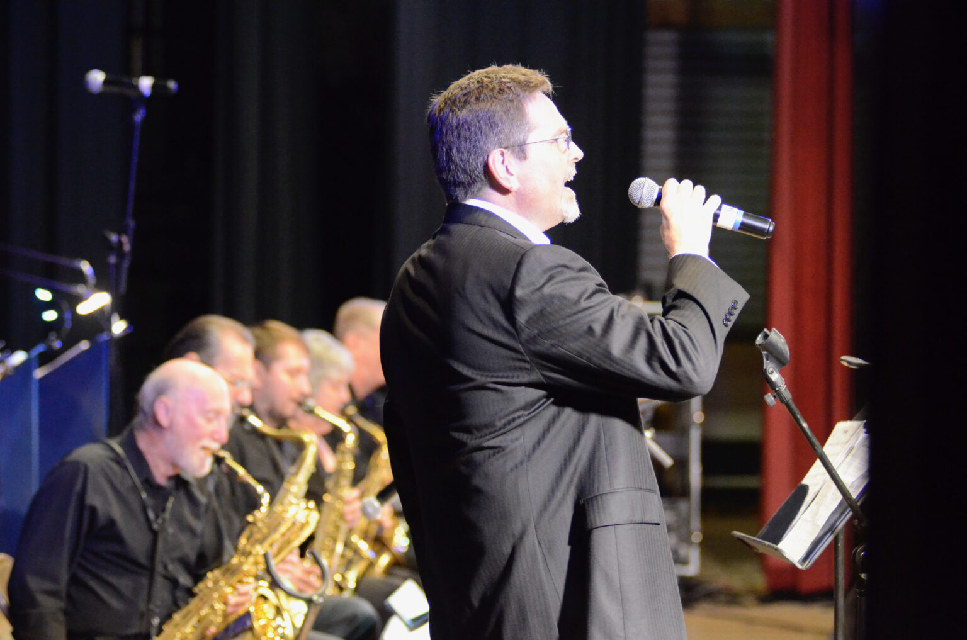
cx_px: 484
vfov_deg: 9.1
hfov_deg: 13.7
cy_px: 320
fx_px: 4020
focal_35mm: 150
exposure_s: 1/160
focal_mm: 100
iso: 6400
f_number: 2.8
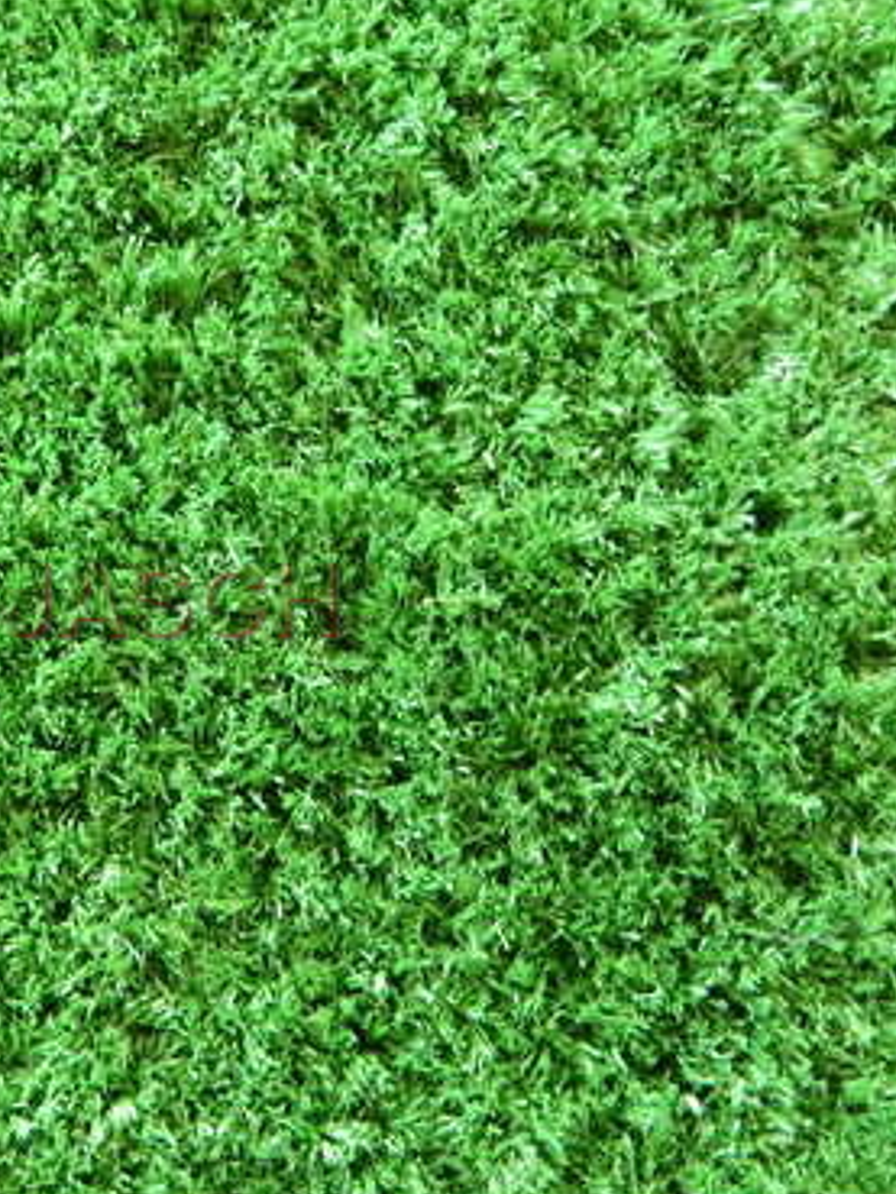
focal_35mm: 42
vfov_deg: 44.8
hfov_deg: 33.3
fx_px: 1449
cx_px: 168
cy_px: 600
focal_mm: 5.6
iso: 400
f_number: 3.2
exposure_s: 1/5
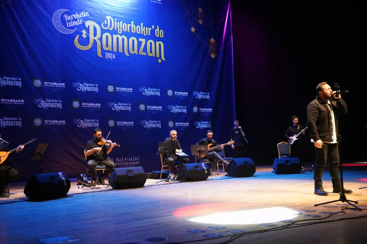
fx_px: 367
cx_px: 184
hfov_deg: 53.1
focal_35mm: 36
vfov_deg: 36.9
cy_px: 122
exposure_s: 1/160
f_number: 4
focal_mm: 36
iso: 10000
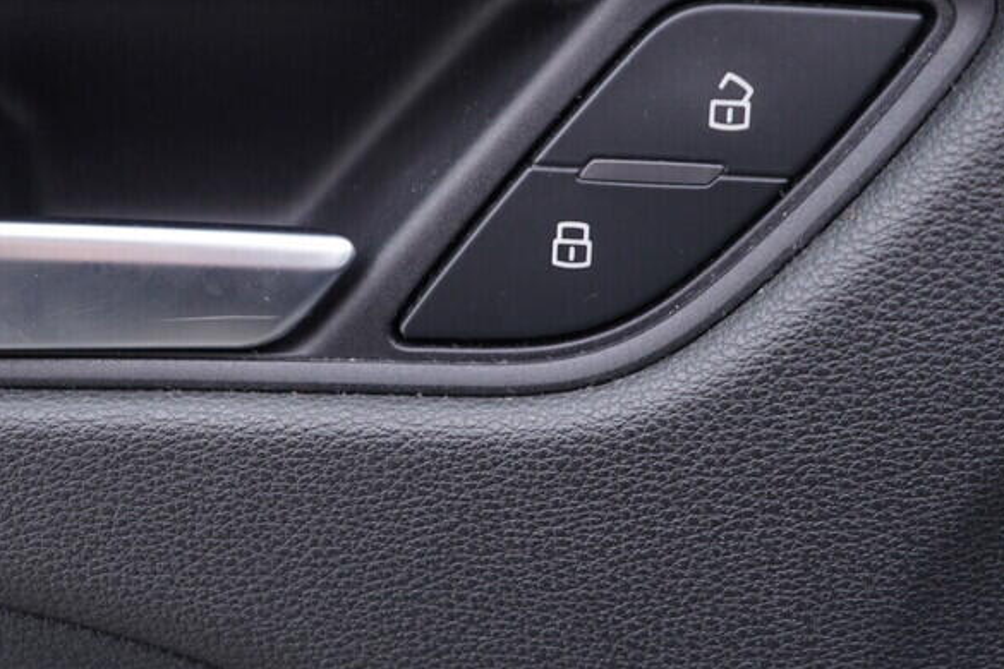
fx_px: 1757
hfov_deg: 31.9
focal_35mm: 63
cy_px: 229
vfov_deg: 21.5
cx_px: 450
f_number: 2.8
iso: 160
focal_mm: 24
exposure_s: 1/40
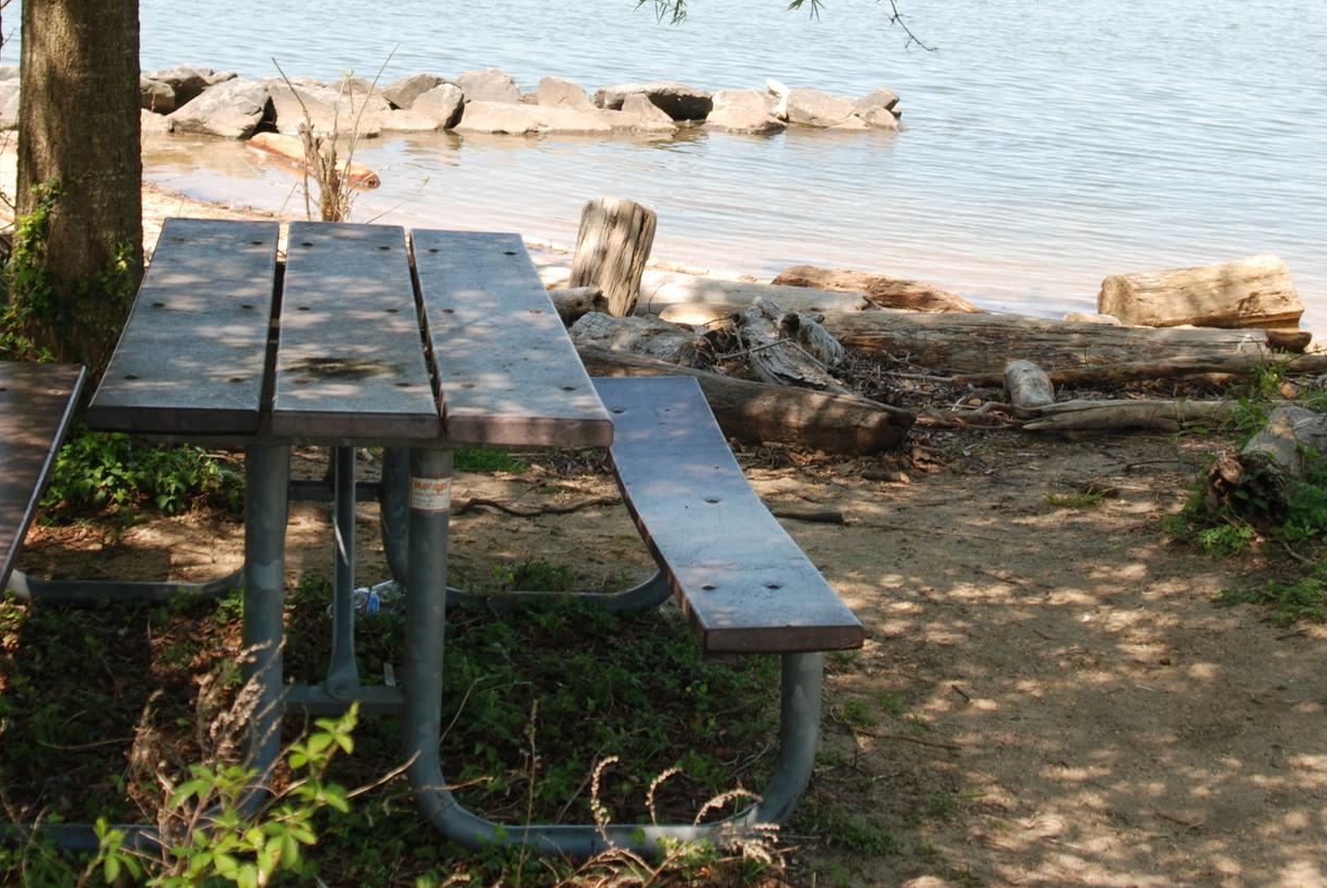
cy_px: 167
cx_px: 762
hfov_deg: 28.8
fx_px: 2583
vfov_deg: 19.3
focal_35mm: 70
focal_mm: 28
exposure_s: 1/160
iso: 100
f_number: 6.3
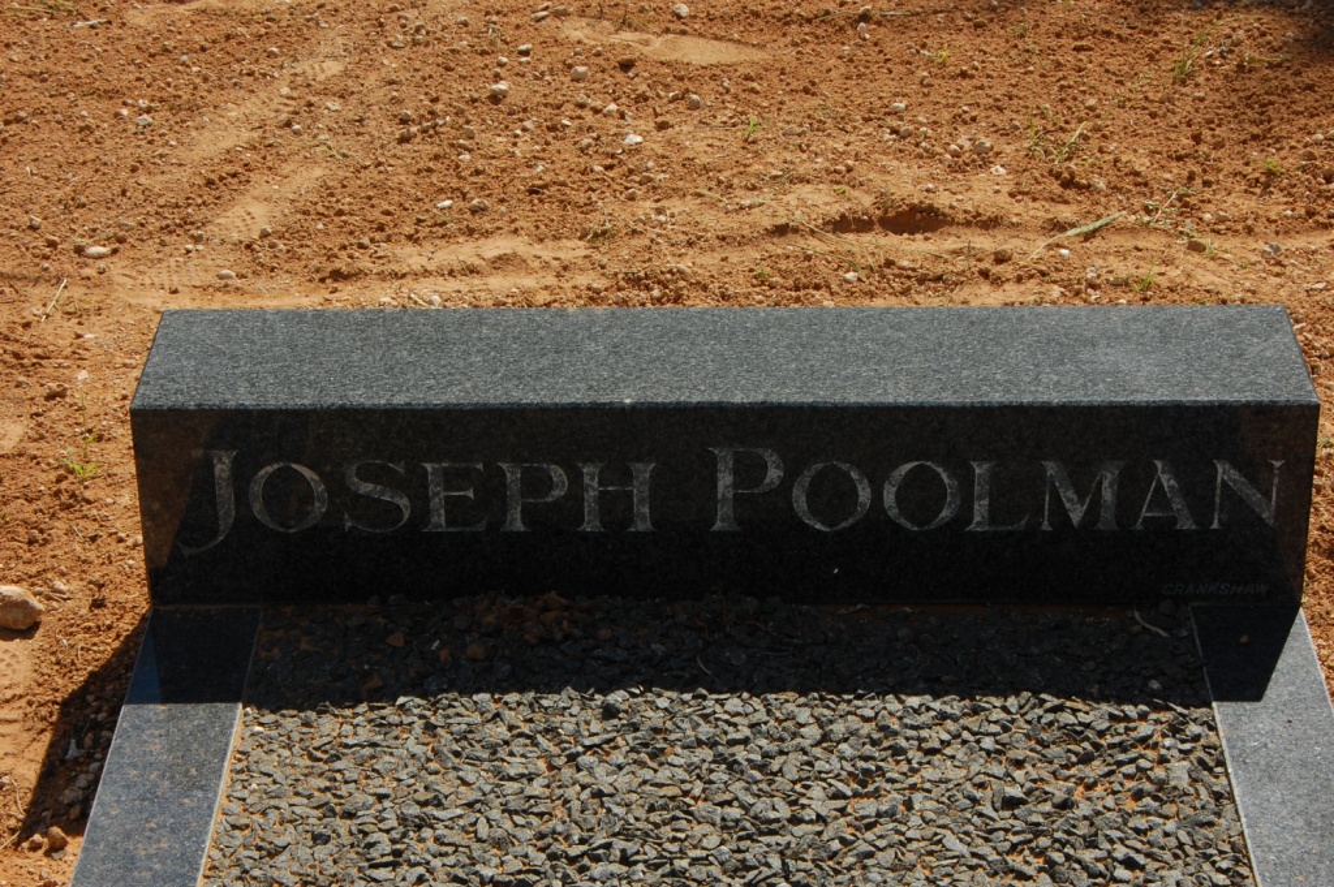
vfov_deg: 15.2
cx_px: 667
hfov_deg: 22.6
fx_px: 3332
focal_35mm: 90
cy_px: 444
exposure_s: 1/200
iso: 400
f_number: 18
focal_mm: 60
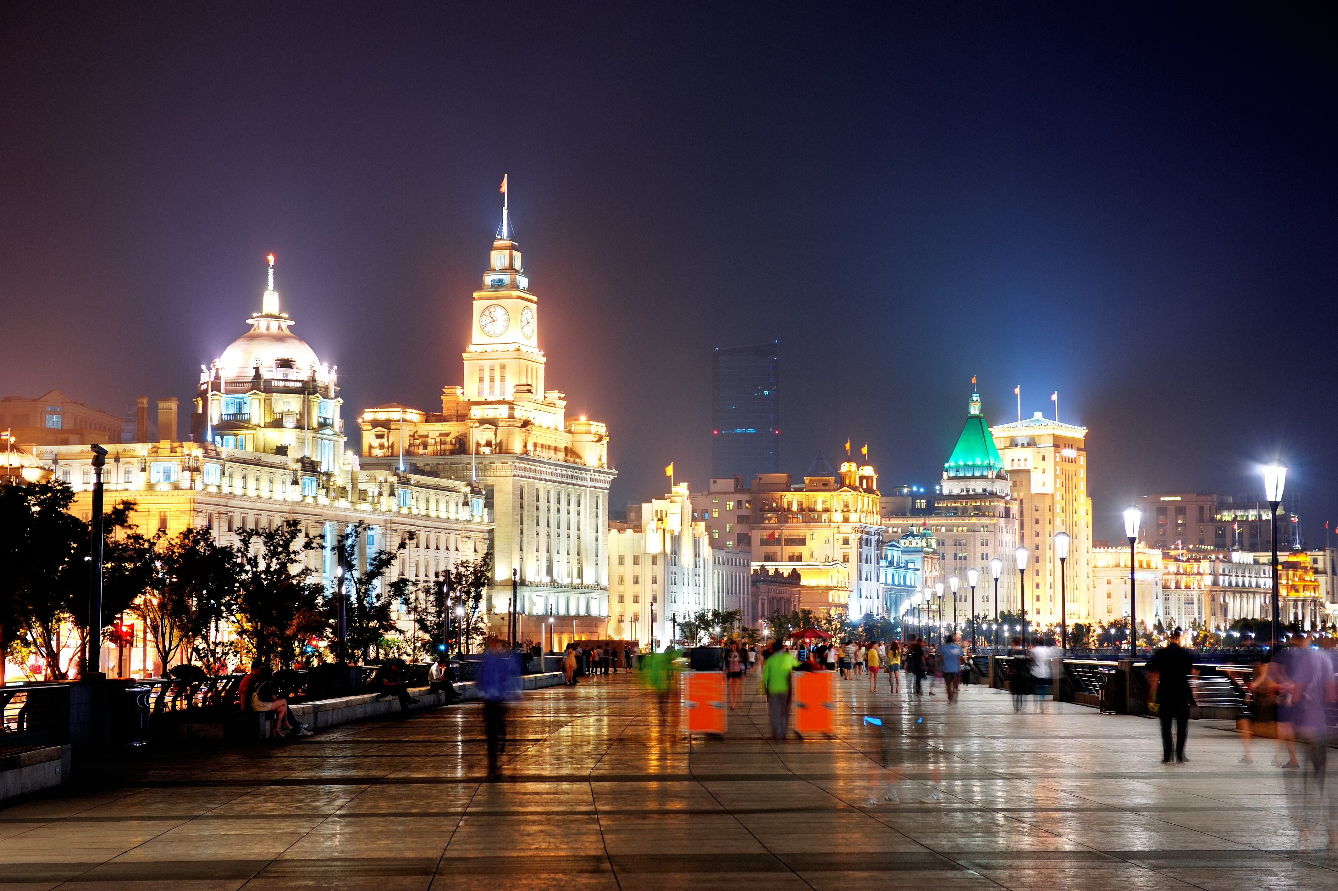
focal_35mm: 70
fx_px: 2600
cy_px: 446
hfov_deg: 28.9
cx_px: 669
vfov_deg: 19.4
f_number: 5.6
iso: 200
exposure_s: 1/2
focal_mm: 70
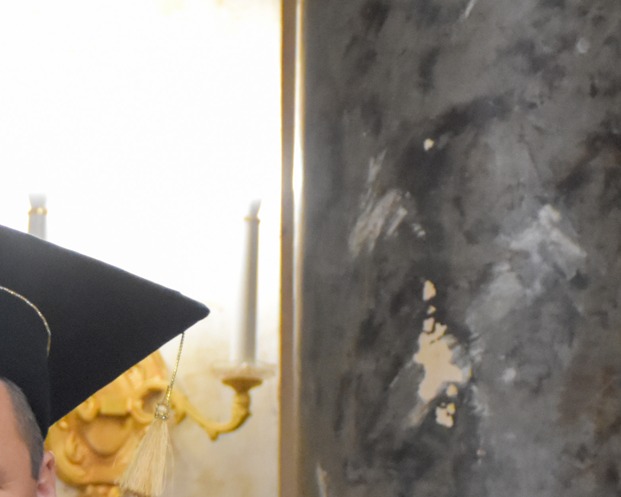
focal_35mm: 304
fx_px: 5588
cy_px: 759
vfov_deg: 5.0
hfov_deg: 6.3
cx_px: -291
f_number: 4.8
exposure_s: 1/60
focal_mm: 56
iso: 2500
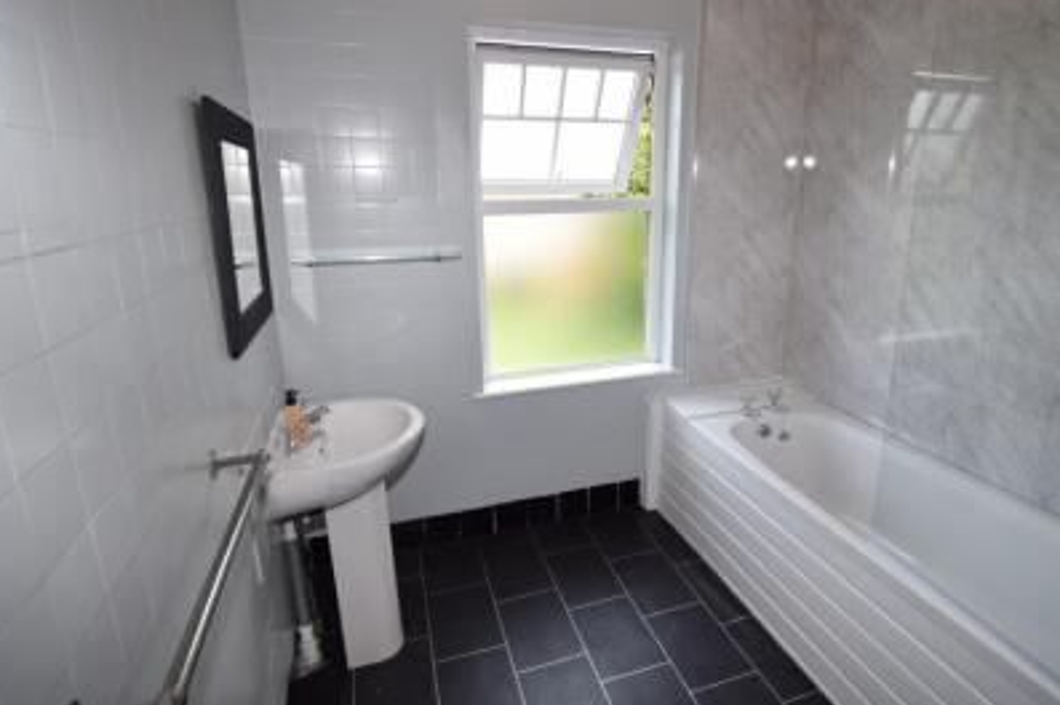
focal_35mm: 18
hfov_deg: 89.9
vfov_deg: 67.1
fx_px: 530
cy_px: 316
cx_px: 563
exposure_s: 1/125
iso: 400
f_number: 5.6
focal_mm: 10
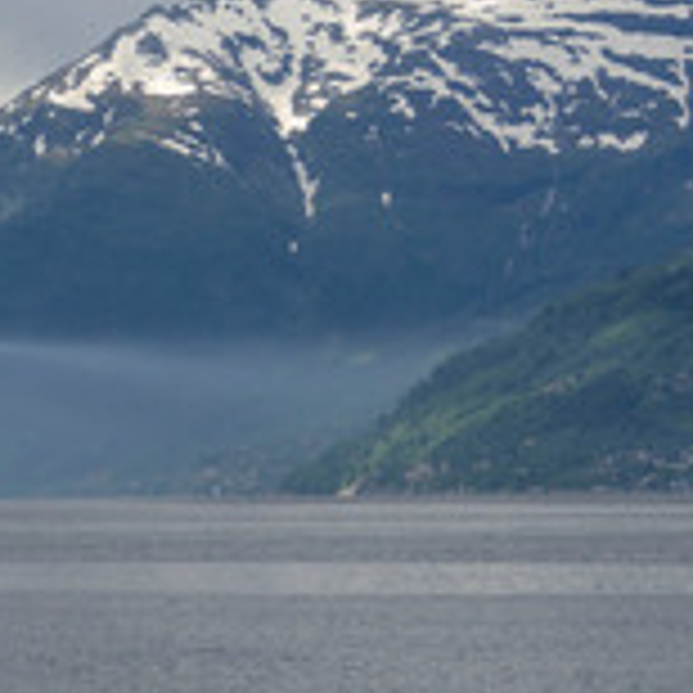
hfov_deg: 7.0
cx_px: -144
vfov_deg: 7.1
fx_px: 5601
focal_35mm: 247
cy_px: 304
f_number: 6.3
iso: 100
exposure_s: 1/200
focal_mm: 65
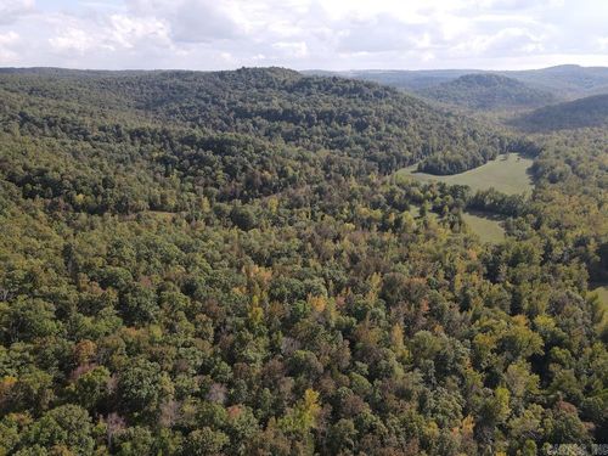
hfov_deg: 71.6
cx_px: 304
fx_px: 422
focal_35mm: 24
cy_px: 228
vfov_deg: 56.8
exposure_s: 1/25
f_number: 2.8
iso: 100
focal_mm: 4.5
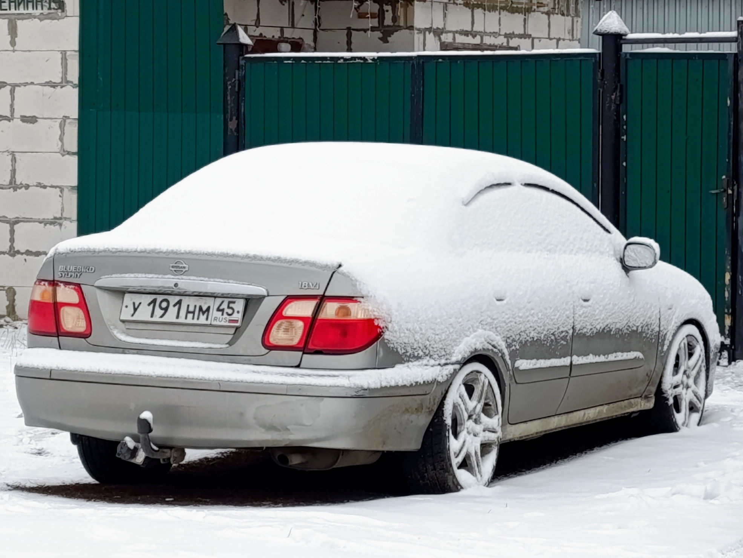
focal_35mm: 23
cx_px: 372
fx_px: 494
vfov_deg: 58.9
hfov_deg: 73.9
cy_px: 279
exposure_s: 1/115
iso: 50
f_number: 1.6
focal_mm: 6.14
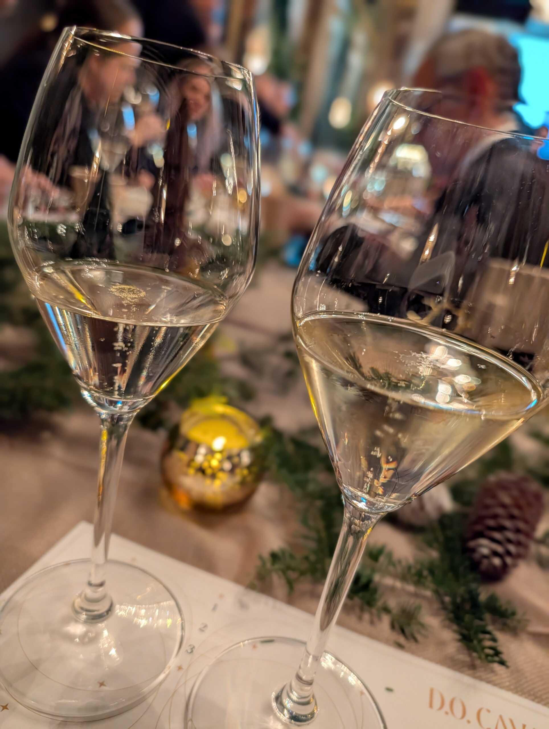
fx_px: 506
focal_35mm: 24
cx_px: 274
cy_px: 364
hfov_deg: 56.9
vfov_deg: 71.5
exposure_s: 1/60
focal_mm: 6.9
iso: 615
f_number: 1.68
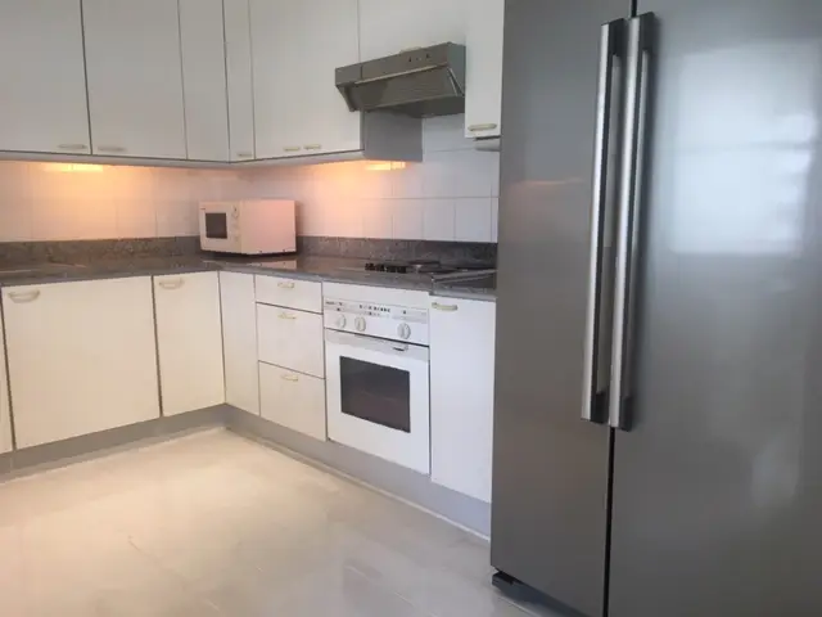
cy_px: 308
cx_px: 411
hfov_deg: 61.7
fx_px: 689
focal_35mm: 29
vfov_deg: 48.2
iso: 32
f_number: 2.2
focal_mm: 4.15
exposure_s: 1/33
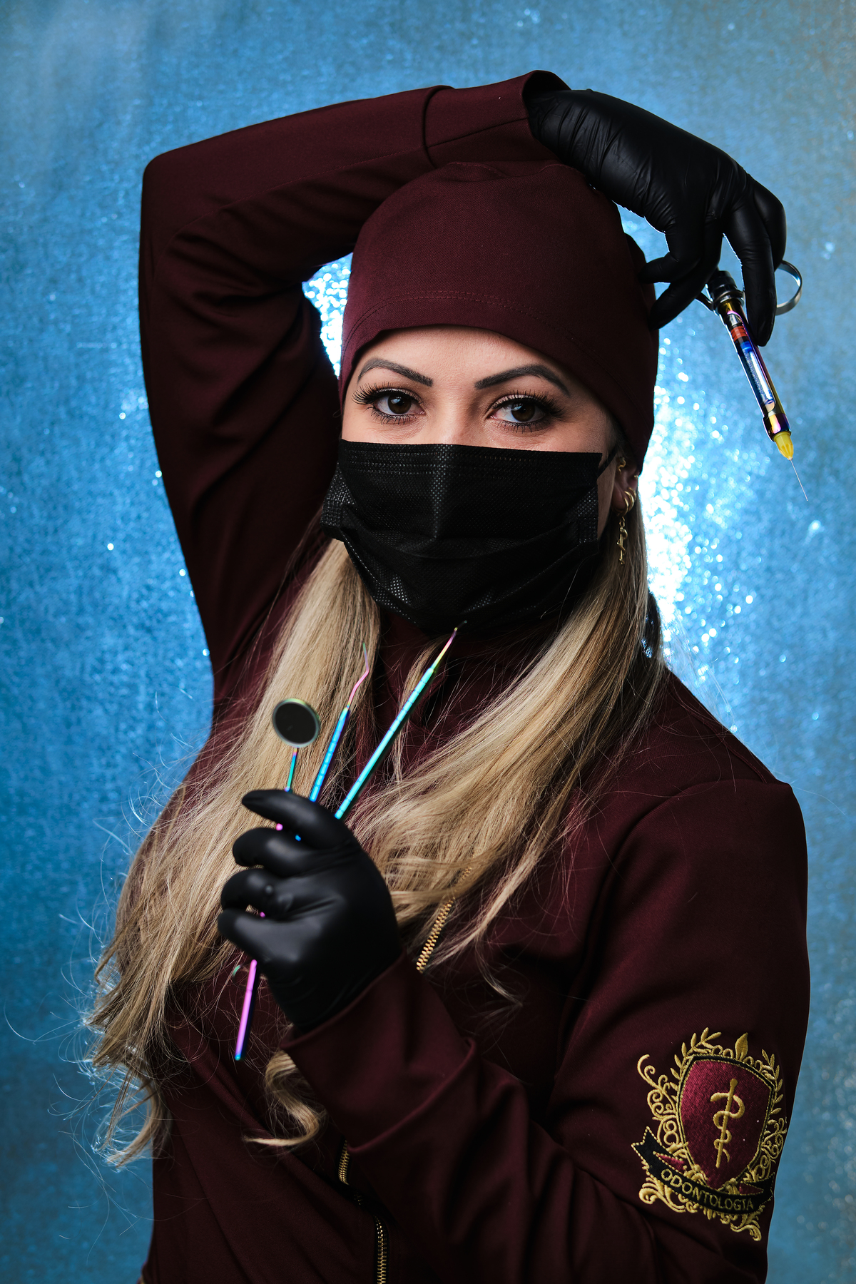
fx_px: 2675
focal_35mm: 75
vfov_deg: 27.0
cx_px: 428
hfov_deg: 18.2
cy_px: 642
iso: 160
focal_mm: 50
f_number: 2.5
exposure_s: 1/250
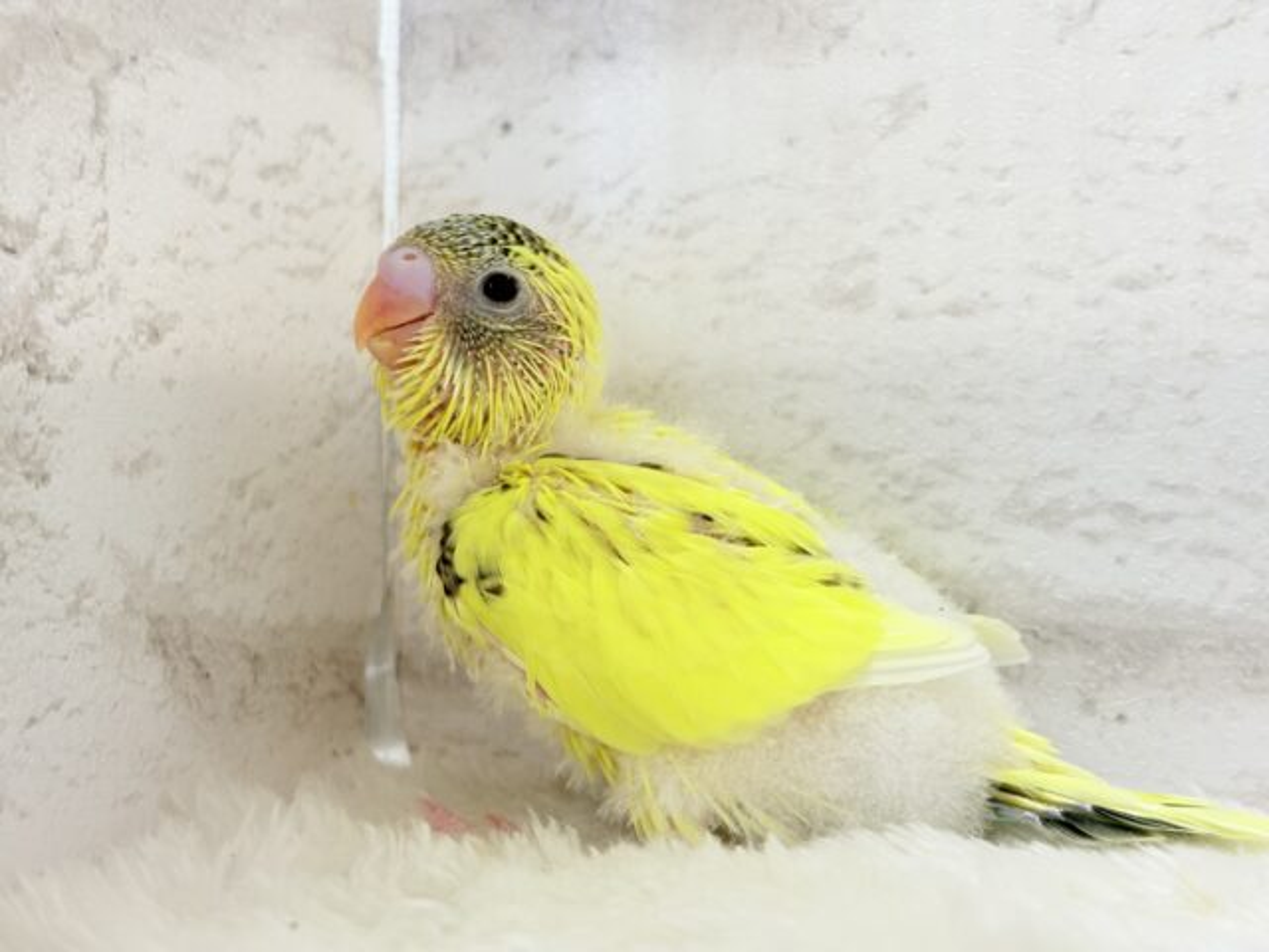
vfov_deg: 28.0
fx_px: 1906
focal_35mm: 52
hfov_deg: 36.8
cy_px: 476
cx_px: 634
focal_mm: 5.96
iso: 50
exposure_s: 1/50
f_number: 1.6
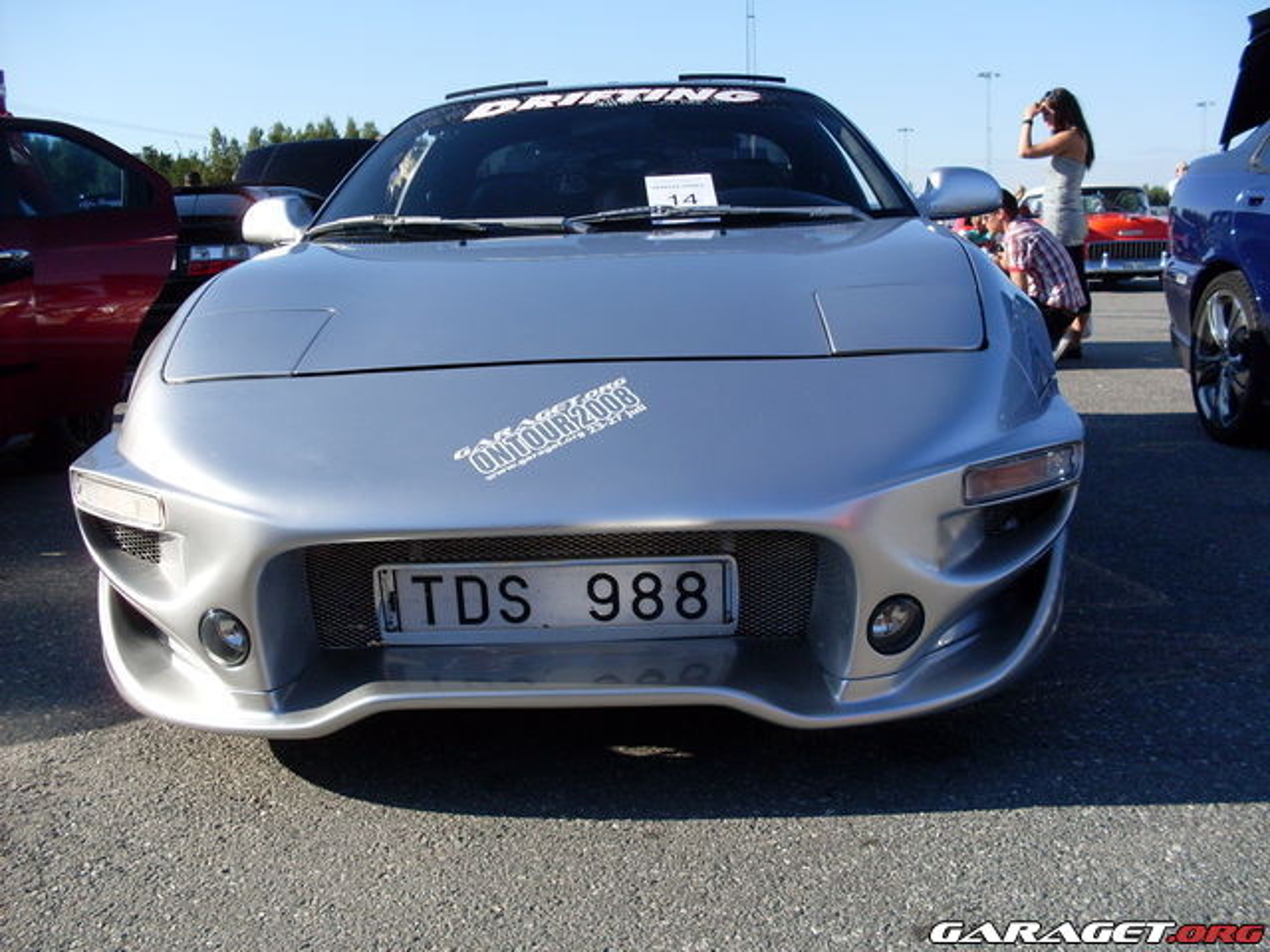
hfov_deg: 49.0
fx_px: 1394
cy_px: 476
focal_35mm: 38
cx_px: 635
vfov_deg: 37.7
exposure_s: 1/1000
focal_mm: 6.3
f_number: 2.8
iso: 80
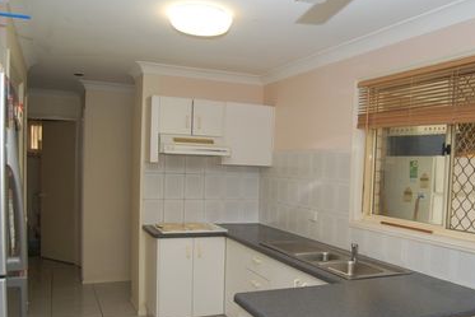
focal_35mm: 34
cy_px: 194
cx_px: 281
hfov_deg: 55.4
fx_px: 449
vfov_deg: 38.7
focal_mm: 18
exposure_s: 1/60
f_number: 4
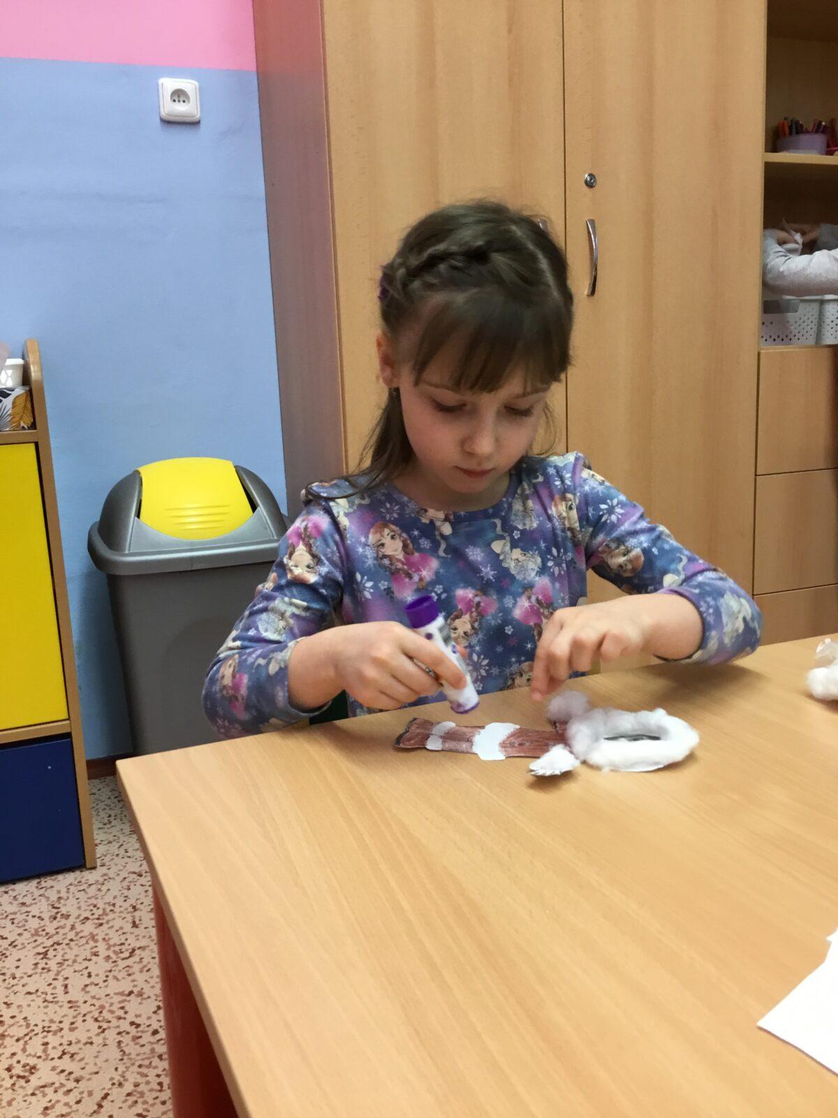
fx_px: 1001
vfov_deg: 58.4
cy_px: 559
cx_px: 419
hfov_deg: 45.4
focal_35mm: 31
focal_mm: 3.3
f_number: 2.4
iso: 100
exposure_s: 1/33
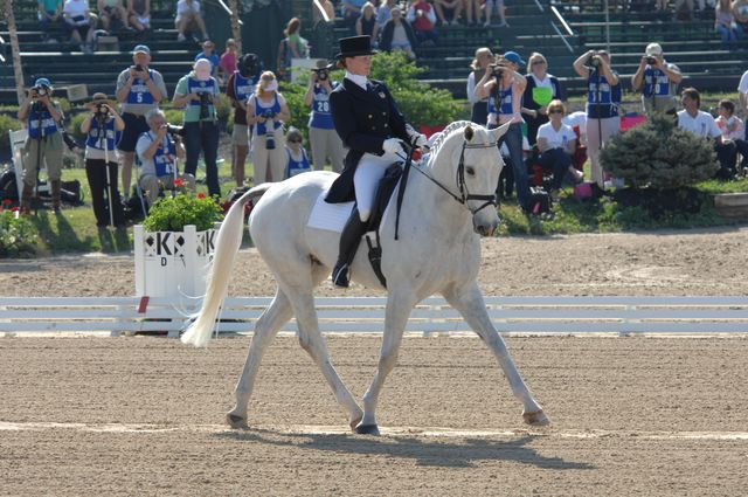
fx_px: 6225
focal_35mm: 300
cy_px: 248
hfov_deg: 6.9
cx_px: 374
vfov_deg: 4.6
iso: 200
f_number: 8
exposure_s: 1/320
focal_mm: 200
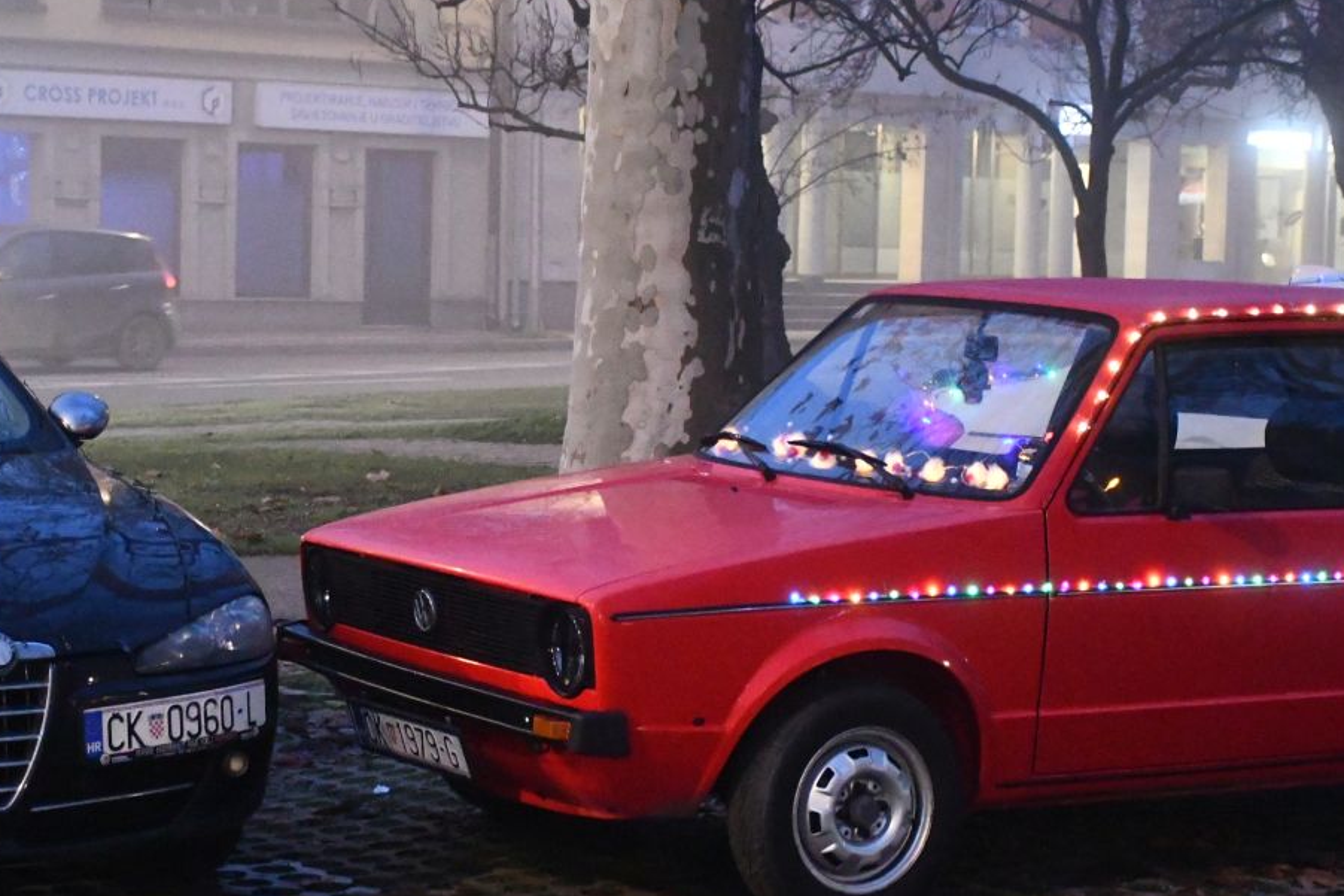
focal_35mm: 91
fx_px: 3396
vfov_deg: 15.0
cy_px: 575
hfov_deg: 22.4
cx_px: 717
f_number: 4.2
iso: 11400
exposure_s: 1/60
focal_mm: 38
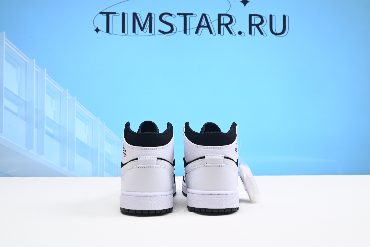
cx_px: 185
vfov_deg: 33.4
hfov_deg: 48.4
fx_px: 411
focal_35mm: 40
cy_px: 124
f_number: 16
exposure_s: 1/2
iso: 100
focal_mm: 40
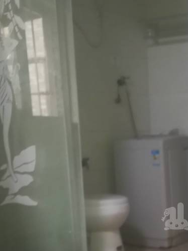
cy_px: 217
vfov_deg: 31.9
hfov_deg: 23.8
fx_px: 421
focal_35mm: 58
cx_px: 202
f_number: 2.2
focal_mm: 3.95
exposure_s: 1/20
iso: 500
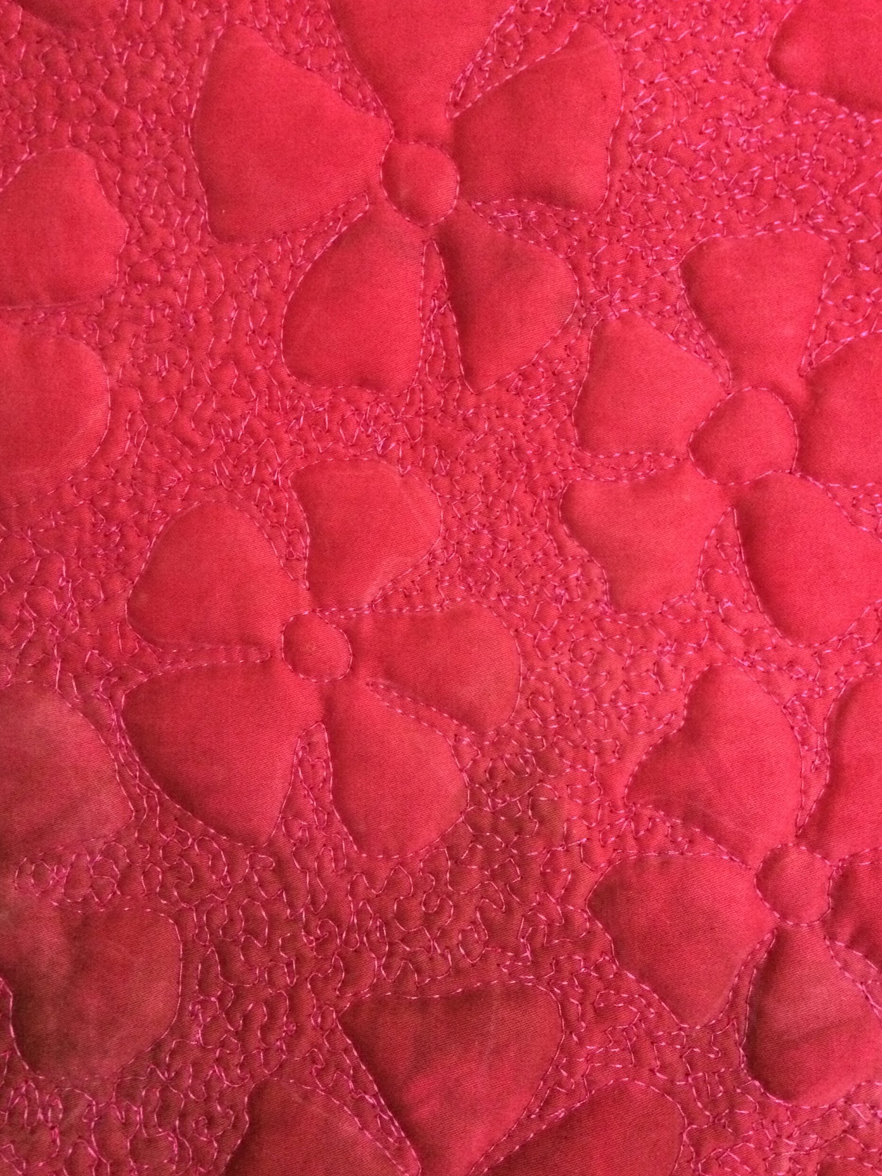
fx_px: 1019
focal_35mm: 30
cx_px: 448
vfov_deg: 60.0
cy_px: 607
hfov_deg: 46.8
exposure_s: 1/17
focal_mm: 4.15
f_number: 2.2
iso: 500
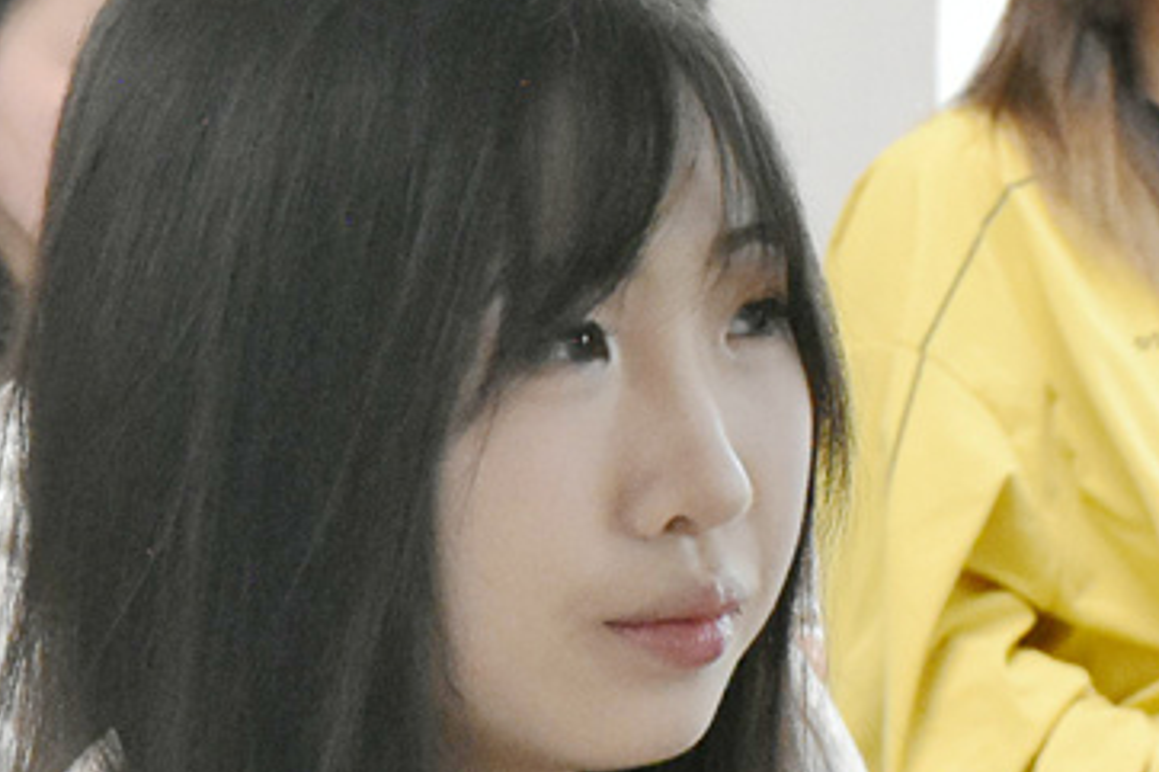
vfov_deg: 5.3
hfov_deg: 7.7
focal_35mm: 261
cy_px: 730
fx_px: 8399
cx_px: -592
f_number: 8
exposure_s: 1/250
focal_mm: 42
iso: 4000
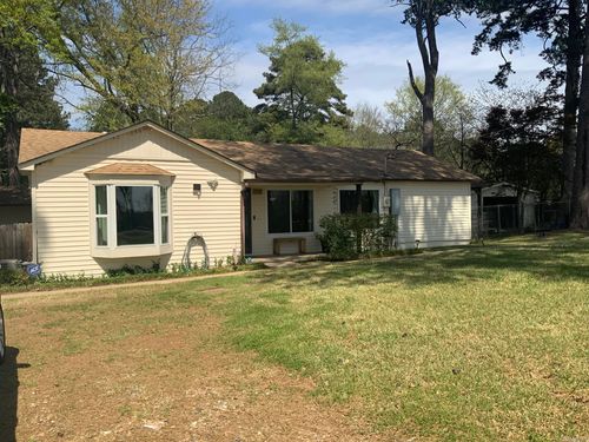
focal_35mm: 29
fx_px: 493
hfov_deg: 61.7
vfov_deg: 48.2
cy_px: 221
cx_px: 294
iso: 16
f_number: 1.8
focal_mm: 3
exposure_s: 1/2141
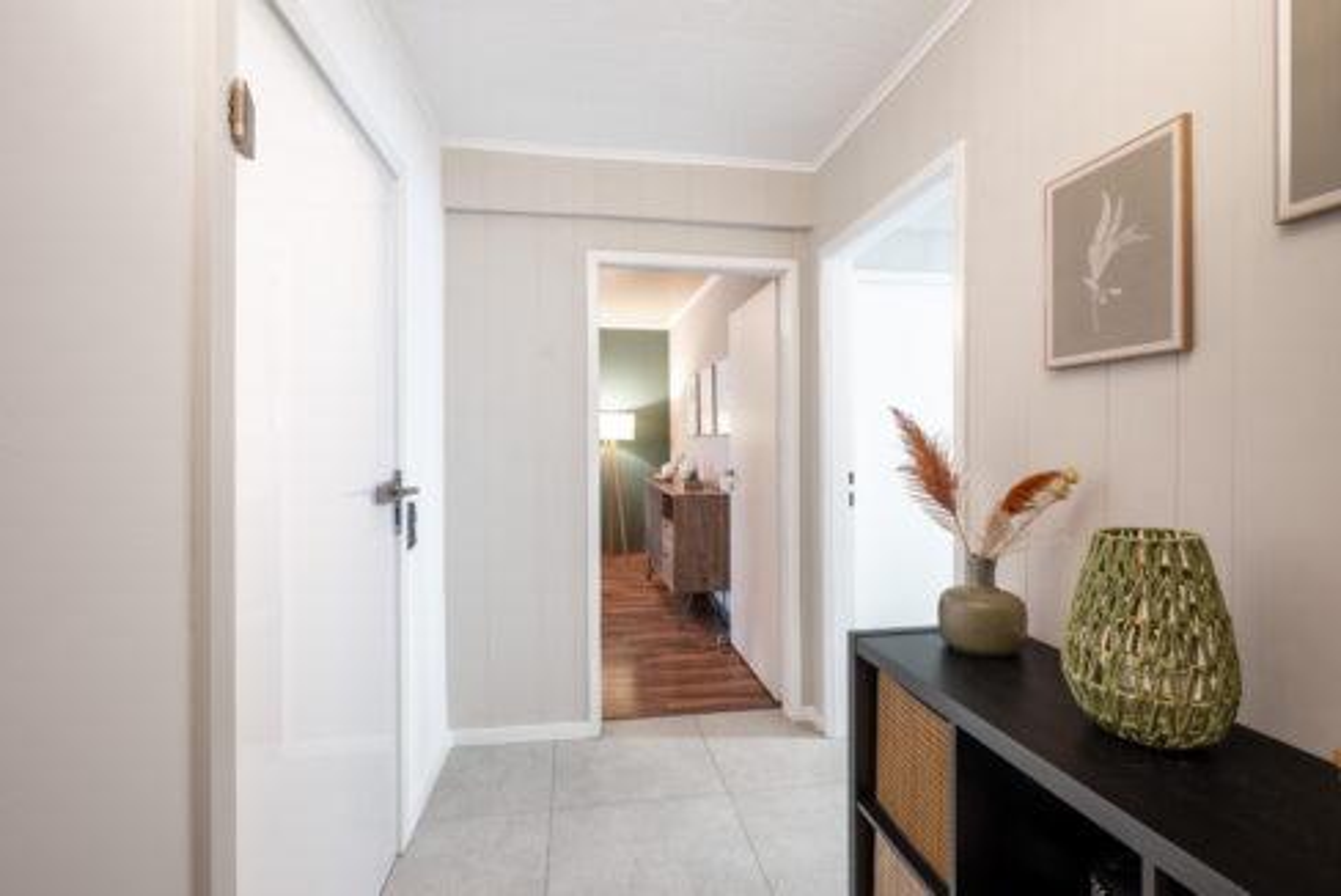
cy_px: 448
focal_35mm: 16
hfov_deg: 96.7
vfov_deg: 73.8
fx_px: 596
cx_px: 670
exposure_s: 1/4
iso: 200
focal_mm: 16
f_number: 9
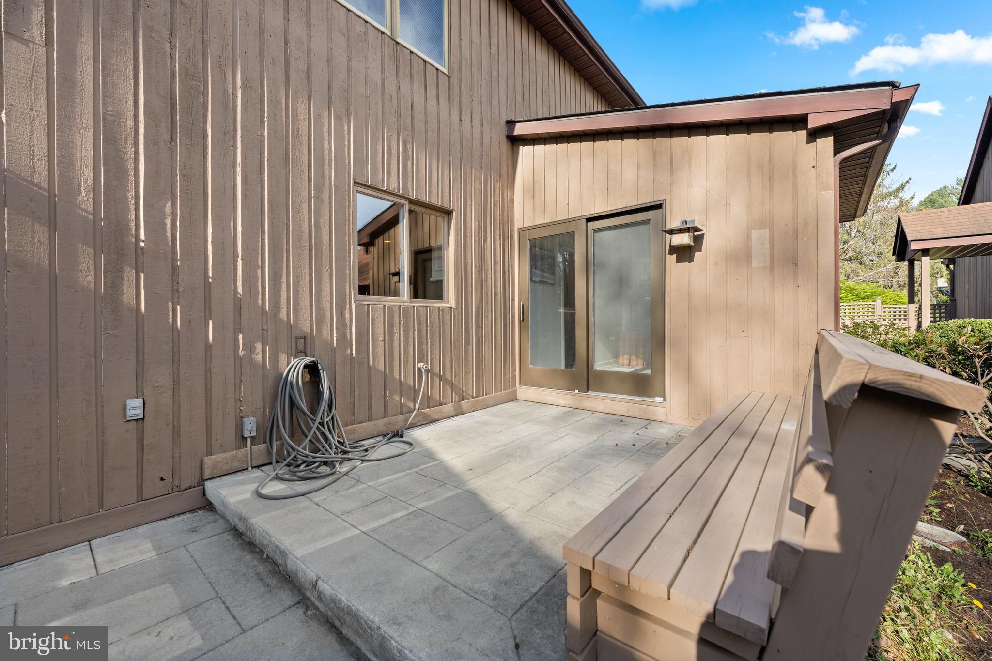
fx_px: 386
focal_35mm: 14
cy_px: 330
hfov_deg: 104.3
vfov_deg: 81.2
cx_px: 496
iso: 500
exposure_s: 1/200
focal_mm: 14
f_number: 6.3
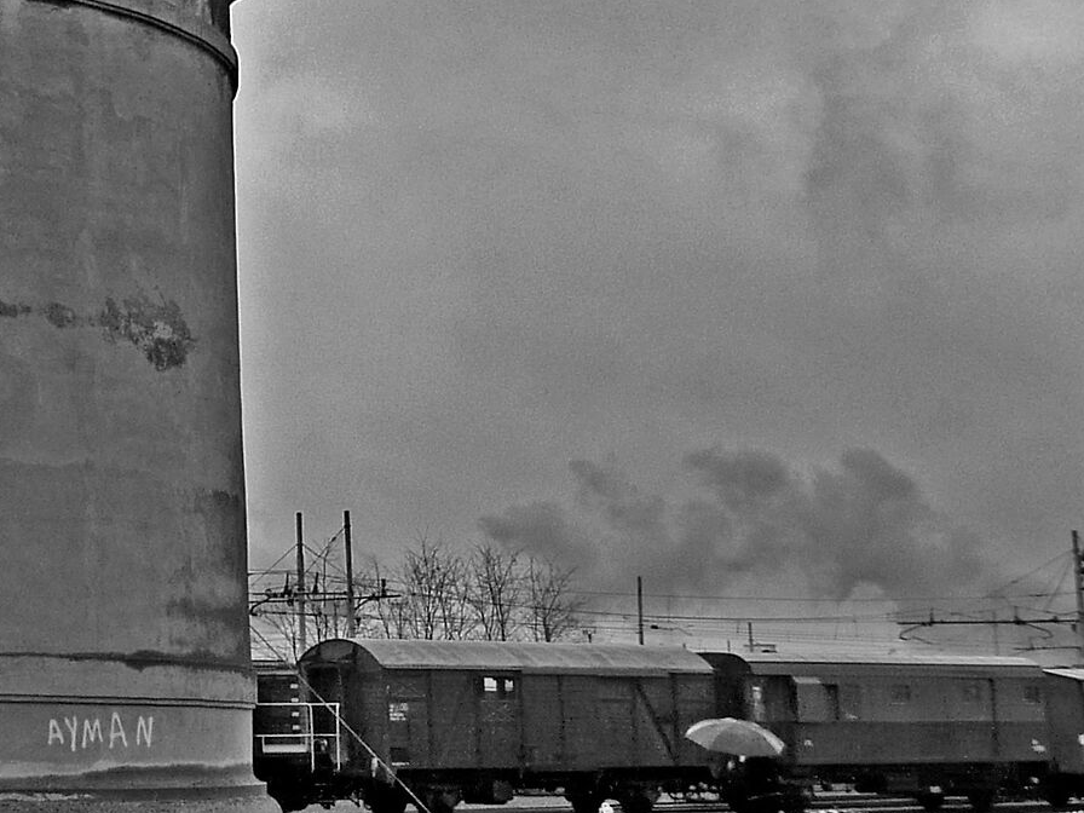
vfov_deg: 19.1
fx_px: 2349
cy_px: 21
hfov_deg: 24.3
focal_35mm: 75
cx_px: -96
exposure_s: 1/100
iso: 100
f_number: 3.3
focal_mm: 4.6
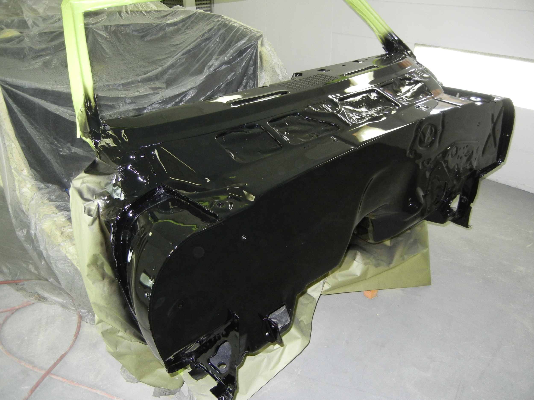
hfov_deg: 60.0
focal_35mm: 30
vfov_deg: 46.8
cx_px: 267
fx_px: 463
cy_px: 200
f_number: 3.5
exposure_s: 1/30
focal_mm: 5.4
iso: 457
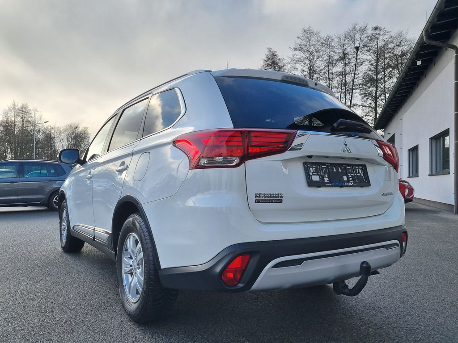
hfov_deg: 67.3
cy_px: 172
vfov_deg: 53.1
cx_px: 229
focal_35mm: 26
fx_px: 344
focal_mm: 5.4
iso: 50
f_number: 1.8
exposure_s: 1/2240
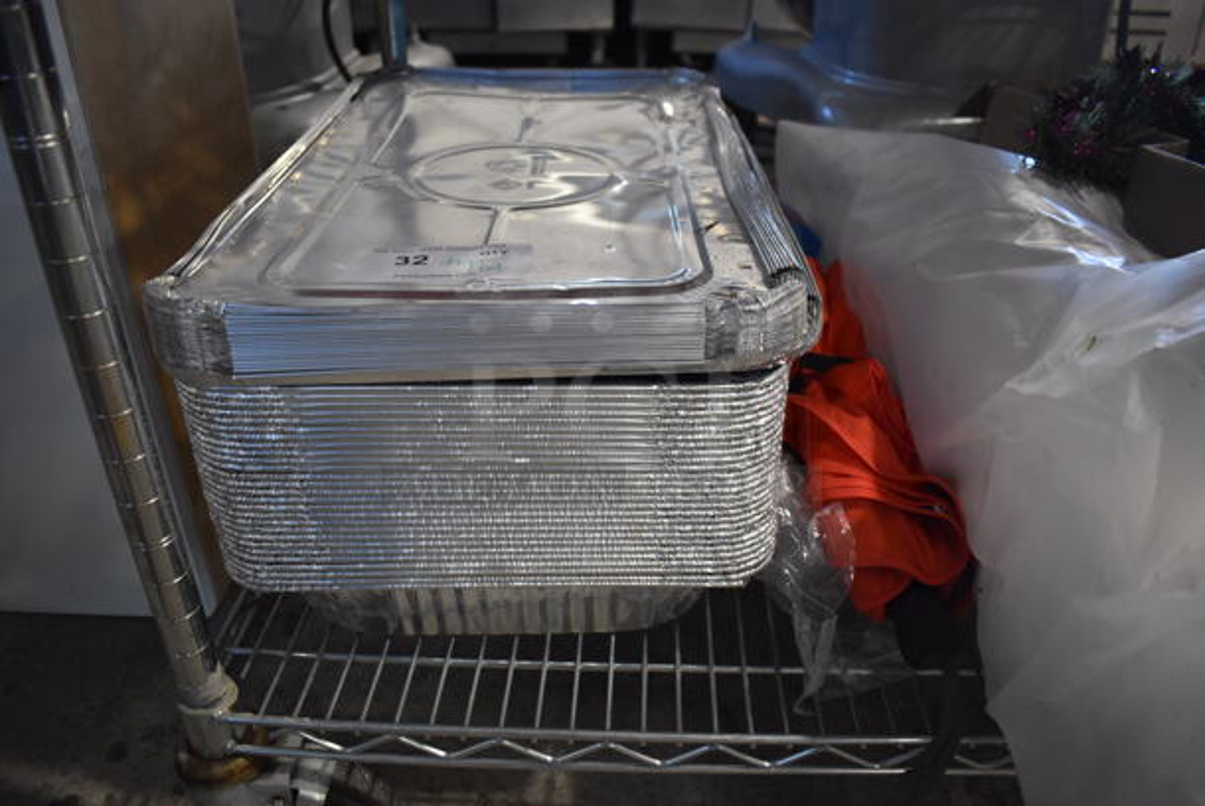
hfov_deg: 67.3
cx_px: 602
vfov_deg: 48.0
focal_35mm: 27
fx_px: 905
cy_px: 403
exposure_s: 1/125
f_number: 3.5
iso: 1600
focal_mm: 18
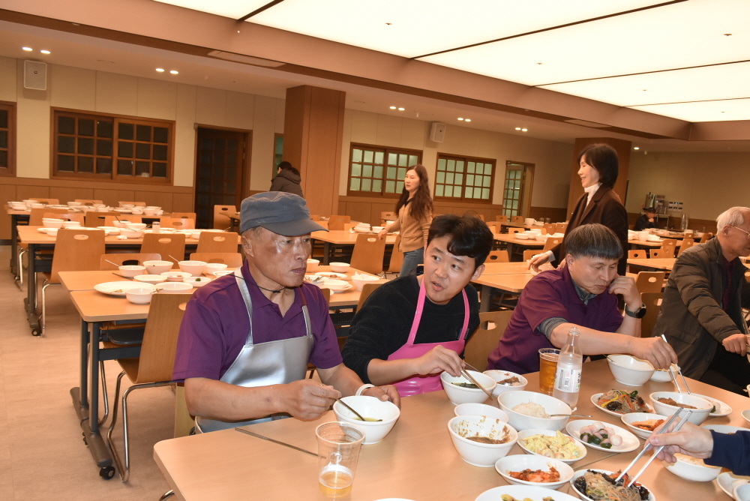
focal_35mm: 27
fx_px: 563
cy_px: 250
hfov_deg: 67.4
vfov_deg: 48.0
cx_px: 375
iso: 800
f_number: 5.6
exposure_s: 1/125
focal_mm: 18
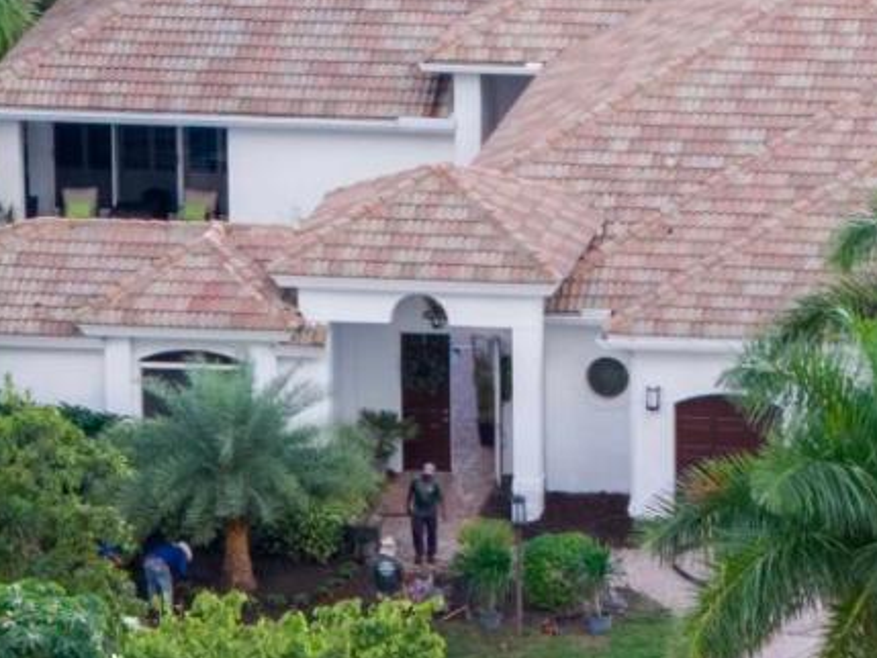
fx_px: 11911
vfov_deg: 3.1
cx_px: -9
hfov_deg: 4.2
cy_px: 2025
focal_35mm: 470
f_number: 2.8
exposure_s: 1/240
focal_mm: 19.35
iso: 100
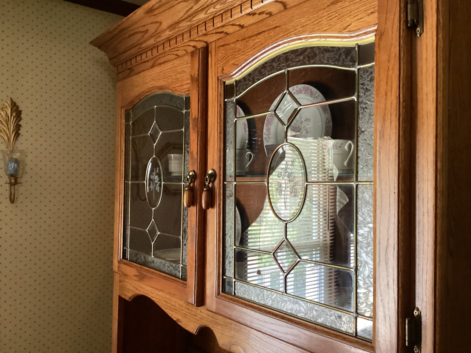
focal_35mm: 31
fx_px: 422
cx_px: 236
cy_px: 176
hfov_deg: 58.3
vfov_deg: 45.4
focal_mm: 3.3
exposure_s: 1/40
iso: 400
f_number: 2.4
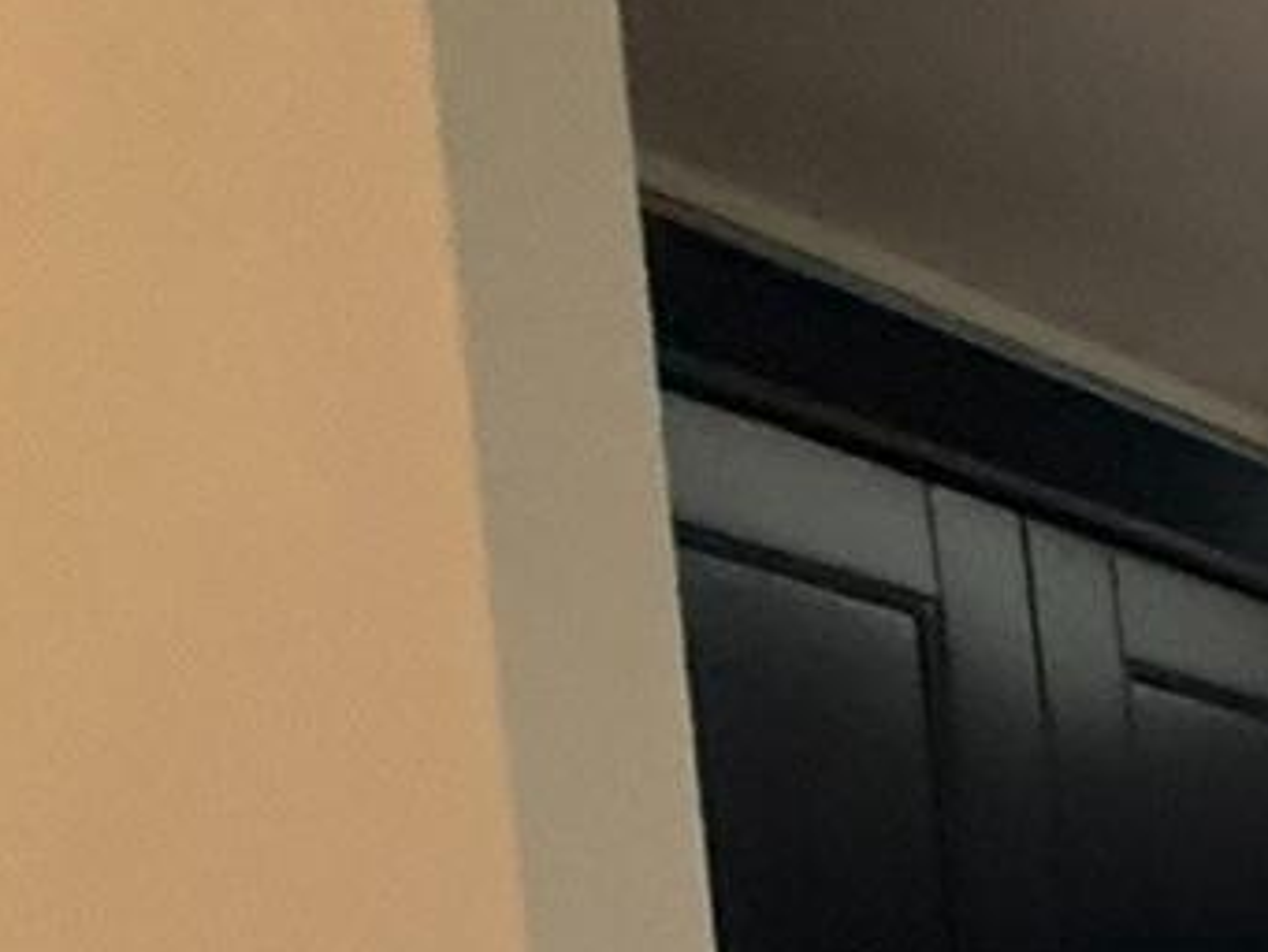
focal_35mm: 84
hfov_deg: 13.9
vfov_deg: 15.1
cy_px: 1740
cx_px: 3231
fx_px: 3078
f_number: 2.2
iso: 320
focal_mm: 2.22
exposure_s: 1/120
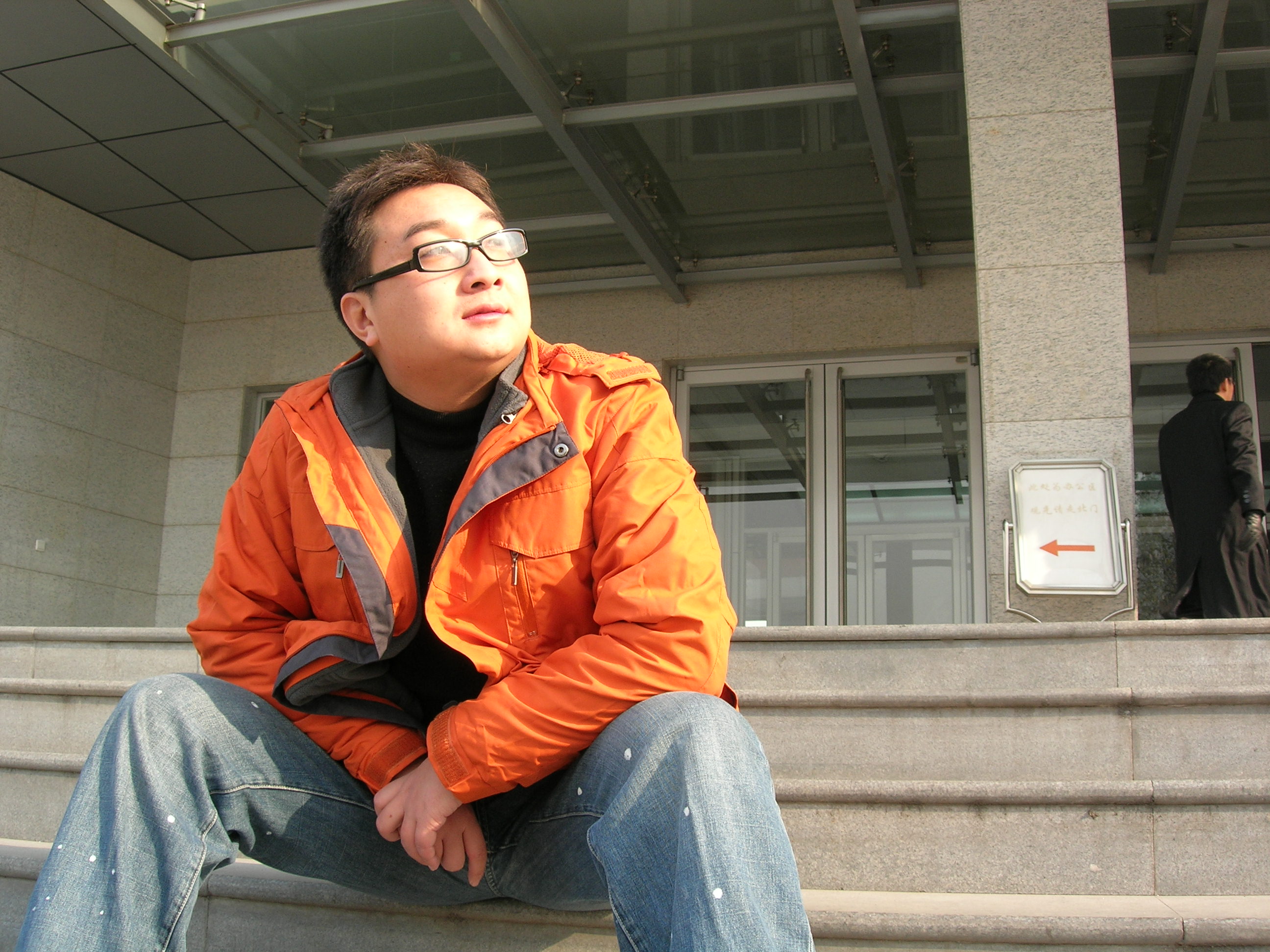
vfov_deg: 37.7
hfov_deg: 49.0
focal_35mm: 38
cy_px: 476
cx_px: 635
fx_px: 1394
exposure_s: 1/120
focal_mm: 7.8
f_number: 4.8
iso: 64
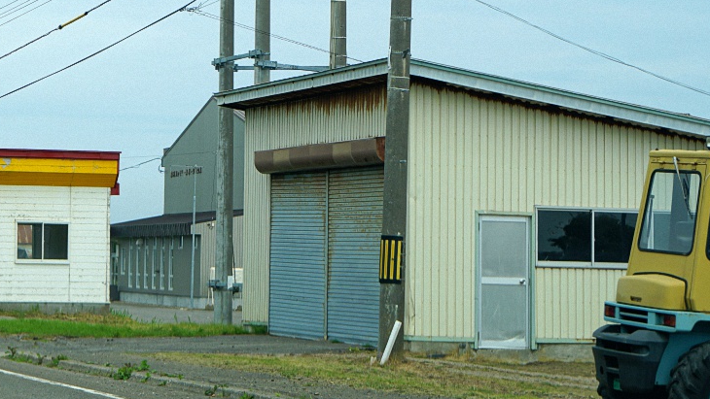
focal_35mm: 124
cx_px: 133
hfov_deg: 17.1
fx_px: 2335
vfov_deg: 9.7
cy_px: 17
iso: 100
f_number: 5
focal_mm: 48
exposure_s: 1/800
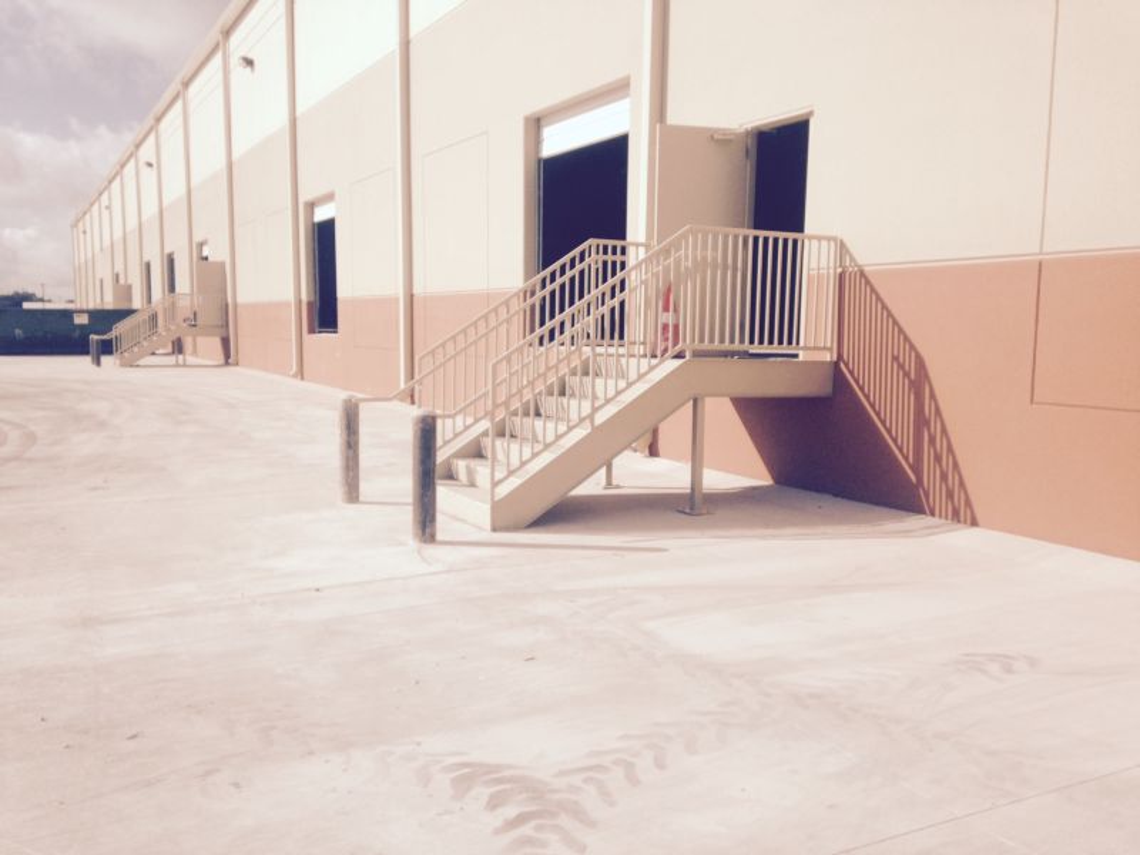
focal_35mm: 33
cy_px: 428
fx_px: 1087
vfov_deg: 42.9
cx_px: 570
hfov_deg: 55.4
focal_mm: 4.12
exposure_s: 1/3012
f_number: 2.4
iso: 50
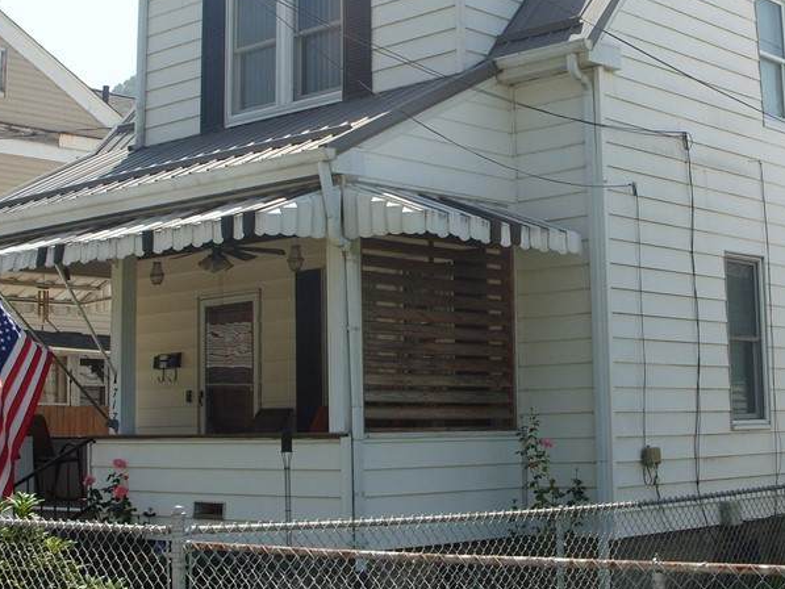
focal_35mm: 60
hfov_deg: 32.1
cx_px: 444
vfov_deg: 24.4
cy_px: 217
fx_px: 1361
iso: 80
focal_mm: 7.8
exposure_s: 1/350
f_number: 5.7
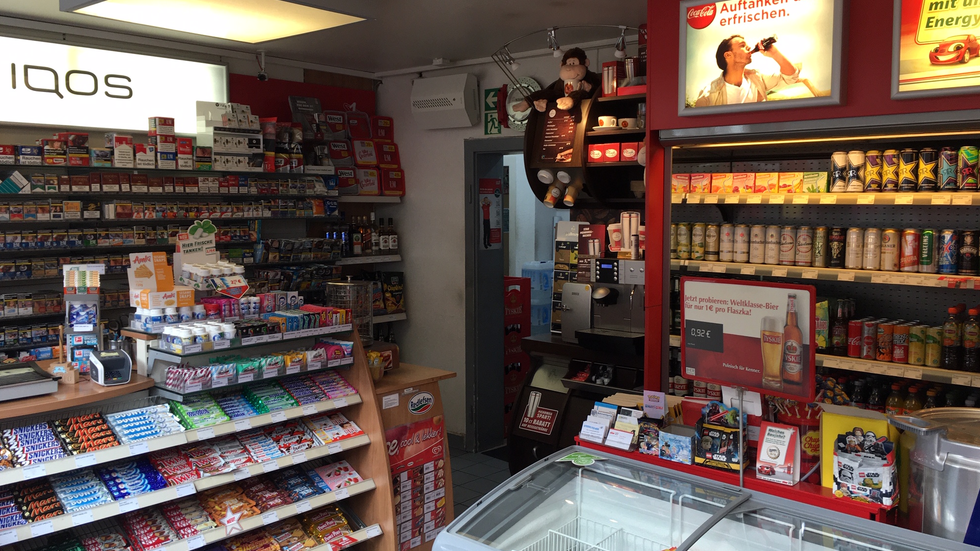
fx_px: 832
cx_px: 490
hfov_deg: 61.0
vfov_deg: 36.7
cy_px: 259
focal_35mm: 32
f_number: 2.2
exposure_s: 1/100
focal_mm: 4.15
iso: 40
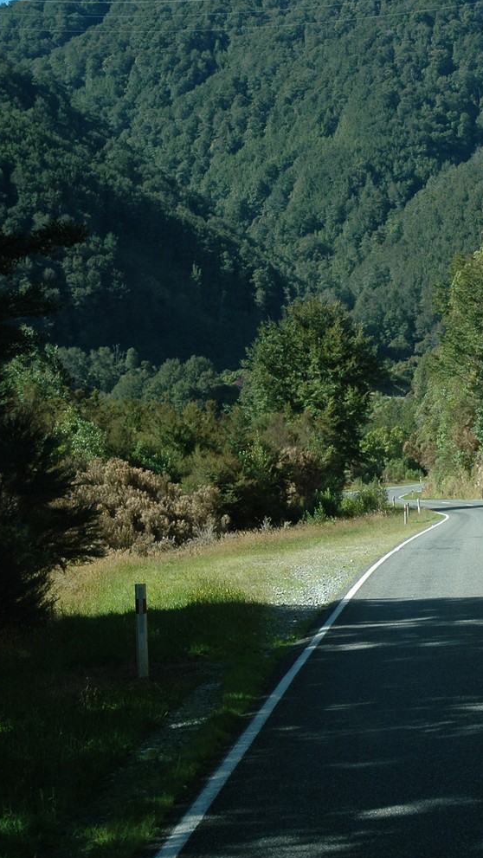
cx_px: 626
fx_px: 1843
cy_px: 430
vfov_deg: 26.2
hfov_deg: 14.3
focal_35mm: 81
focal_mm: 34
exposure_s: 1/640
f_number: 4.2
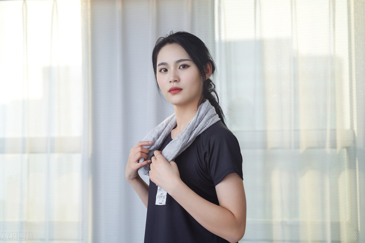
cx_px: 182
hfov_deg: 35.0
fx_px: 578
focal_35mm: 57
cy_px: 122
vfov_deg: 23.8
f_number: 2.8
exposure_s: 1/125
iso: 50
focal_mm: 57
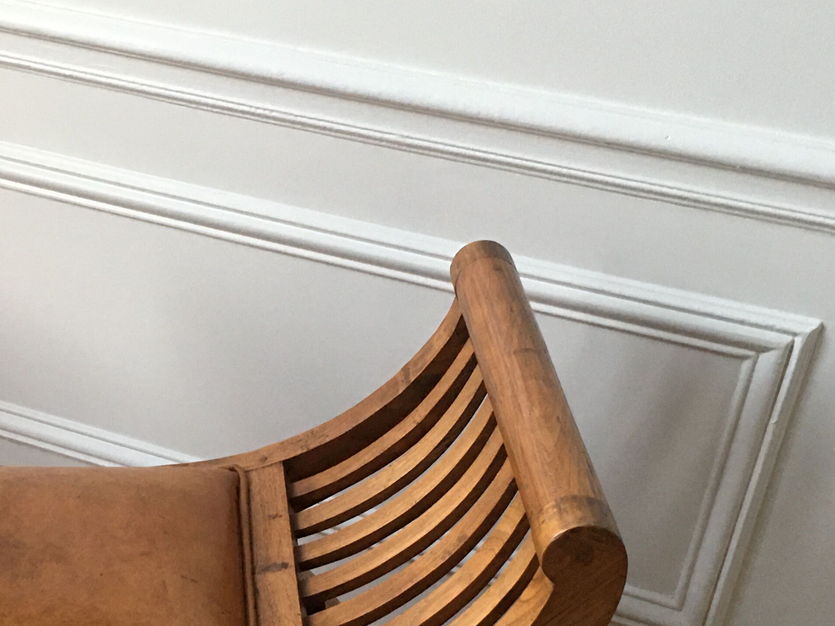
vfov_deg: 23.7
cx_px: 183
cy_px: 499
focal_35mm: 61
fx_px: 1472
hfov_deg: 31.0
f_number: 2.2
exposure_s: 1/10
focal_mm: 4.15
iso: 100
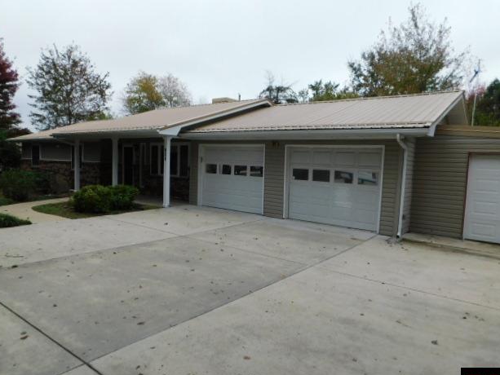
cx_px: 254
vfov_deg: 56.8
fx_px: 347
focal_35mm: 24
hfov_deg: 71.6
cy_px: 195
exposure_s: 1/640
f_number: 3
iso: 125
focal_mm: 4
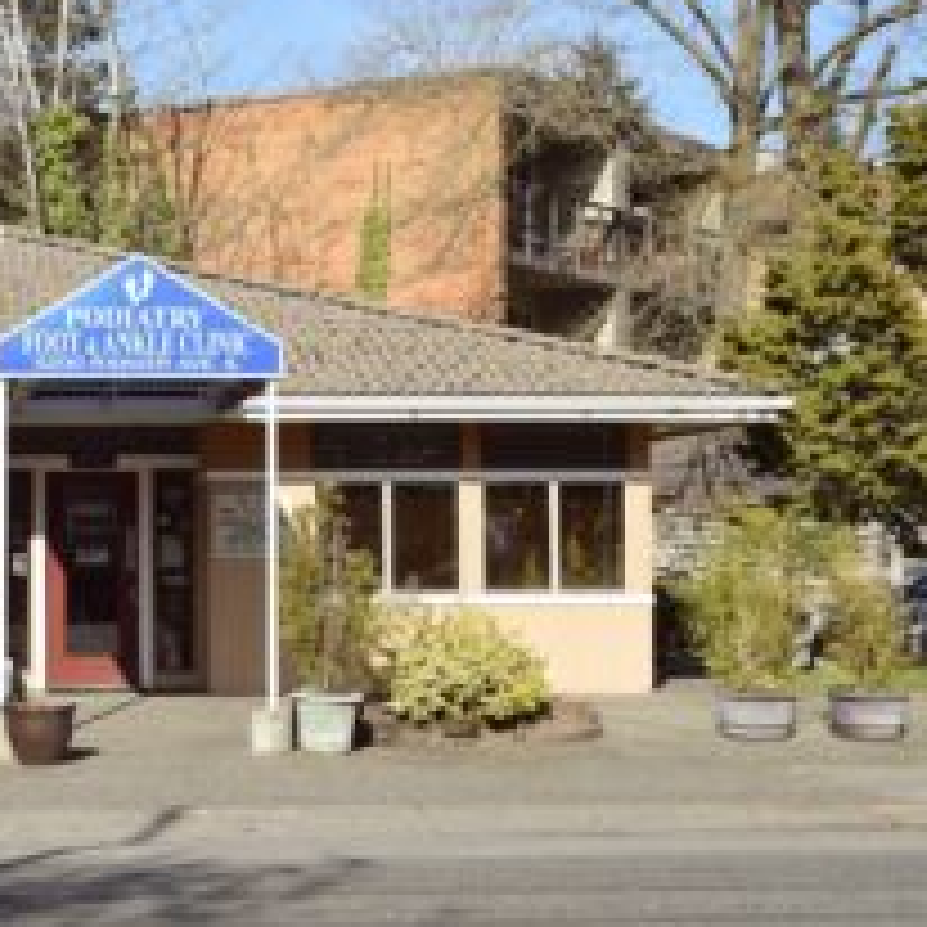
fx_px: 2631
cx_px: 63
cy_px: 461
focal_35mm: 87
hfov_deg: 19.6
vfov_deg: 20.0
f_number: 10
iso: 200
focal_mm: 35
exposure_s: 1/400
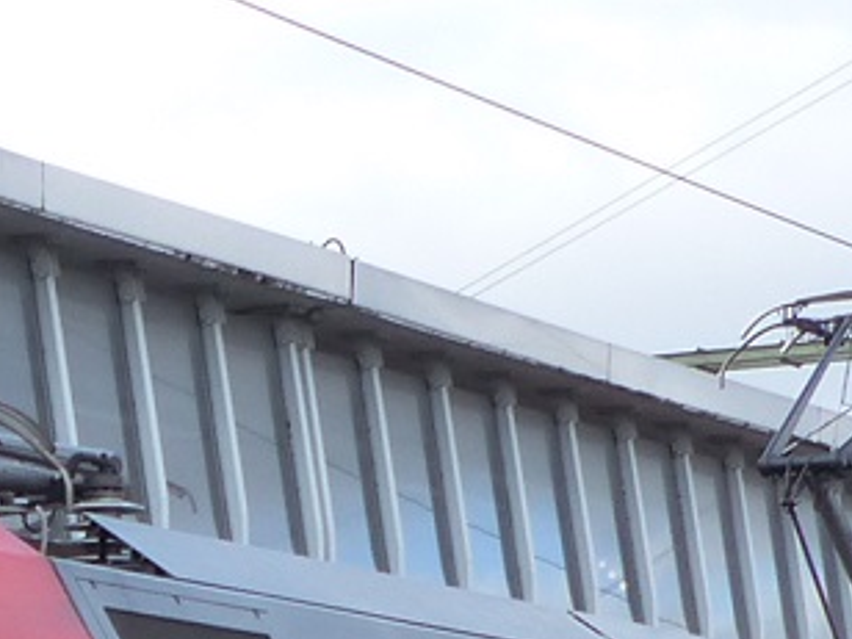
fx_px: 3864
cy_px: 1119
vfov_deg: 9.1
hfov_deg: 12.4
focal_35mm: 157
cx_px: -62
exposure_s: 1/160
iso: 160
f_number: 4
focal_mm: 7.1
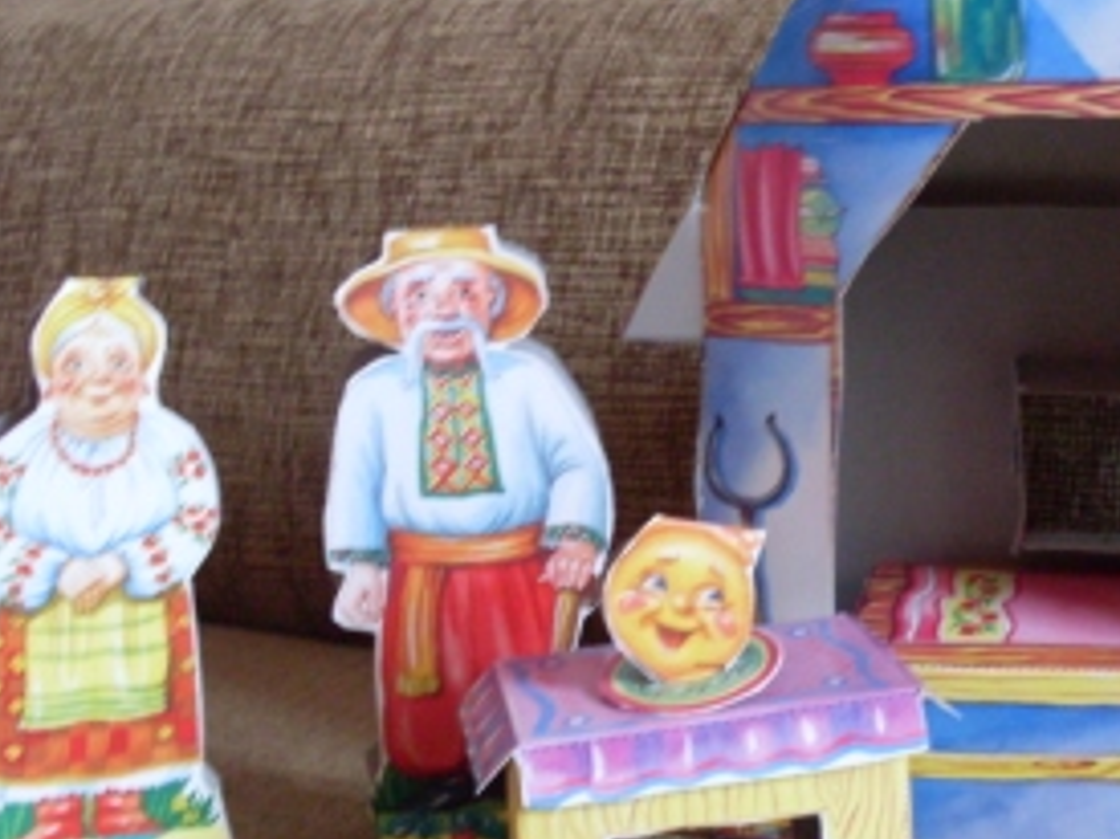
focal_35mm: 62
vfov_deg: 23.6
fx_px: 2005
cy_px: 493
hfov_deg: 30.9
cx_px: 766
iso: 200
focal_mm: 6.3
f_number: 2.8
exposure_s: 1/10
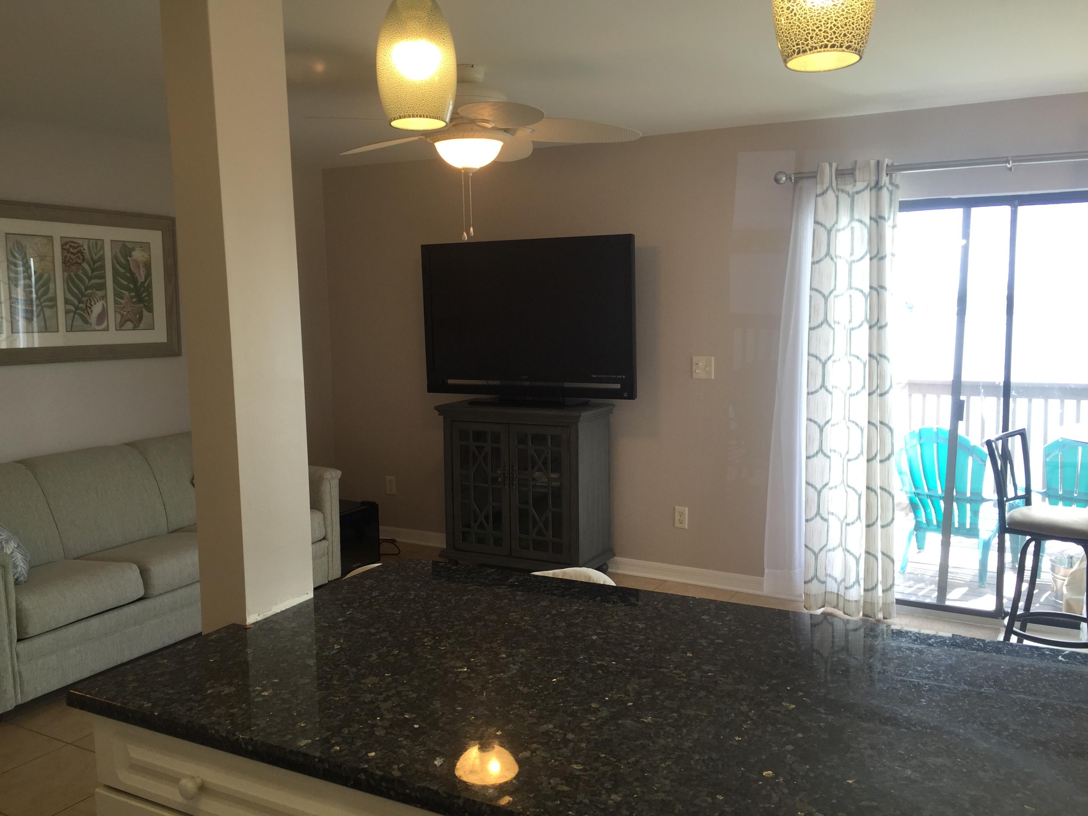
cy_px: 408
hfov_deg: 61.7
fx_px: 911
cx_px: 544
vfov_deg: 48.2
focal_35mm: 29
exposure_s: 1/60
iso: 32
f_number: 2.2
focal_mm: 4.15
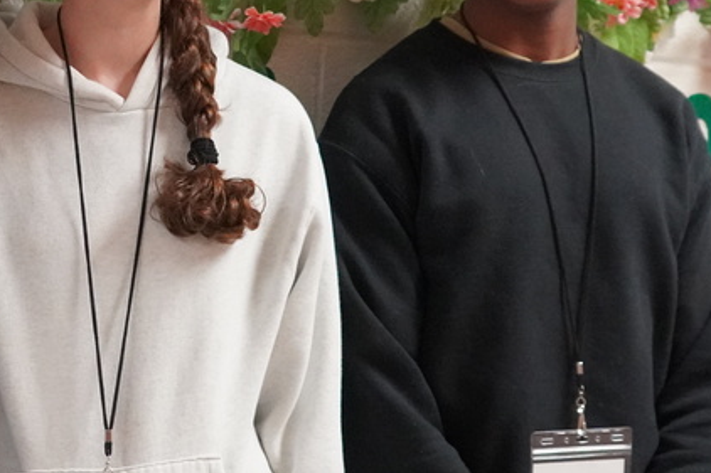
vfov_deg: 13.4
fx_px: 2014
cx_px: 113
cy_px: 193
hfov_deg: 19.8
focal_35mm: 102
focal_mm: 28
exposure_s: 1/160
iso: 6400
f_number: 4
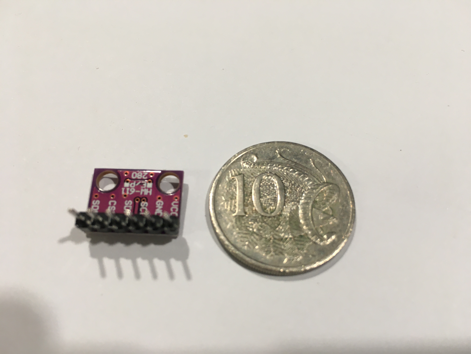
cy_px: 177
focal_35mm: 29
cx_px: 236
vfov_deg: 48.2
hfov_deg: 61.7
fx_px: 395
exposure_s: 1/33
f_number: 2.2
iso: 32
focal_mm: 4.15
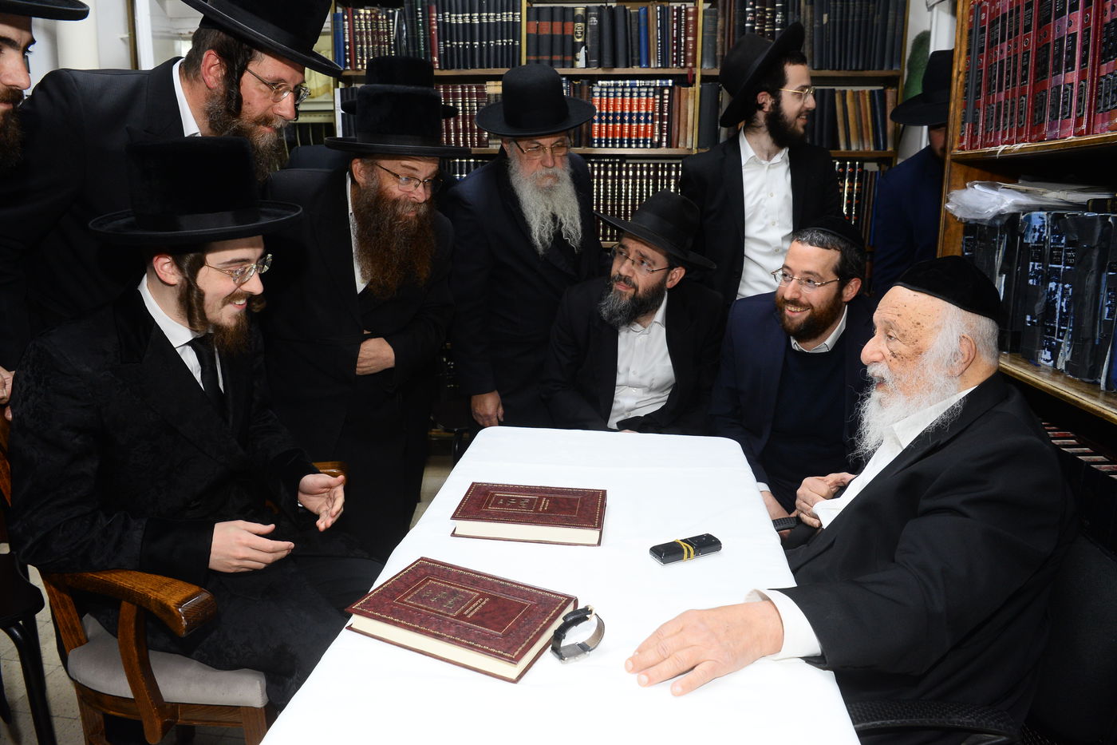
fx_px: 745
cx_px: 558
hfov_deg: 73.8
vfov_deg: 53.1
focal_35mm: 24
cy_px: 372
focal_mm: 24
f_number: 6.3
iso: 1600
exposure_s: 1/100
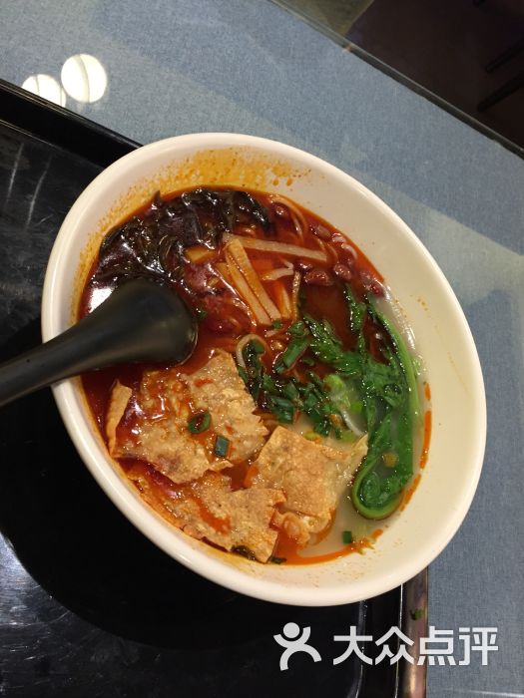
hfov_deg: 48.2
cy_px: 349
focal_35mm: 29
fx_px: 585
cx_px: 262
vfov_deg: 61.7
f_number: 2.2
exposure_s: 1/33
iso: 160
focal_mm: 4.15
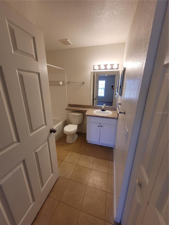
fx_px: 85
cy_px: 112
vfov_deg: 106.2
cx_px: 84
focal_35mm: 13
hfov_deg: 89.9
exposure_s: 1/60
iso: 80
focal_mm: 1.74
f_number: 2.2
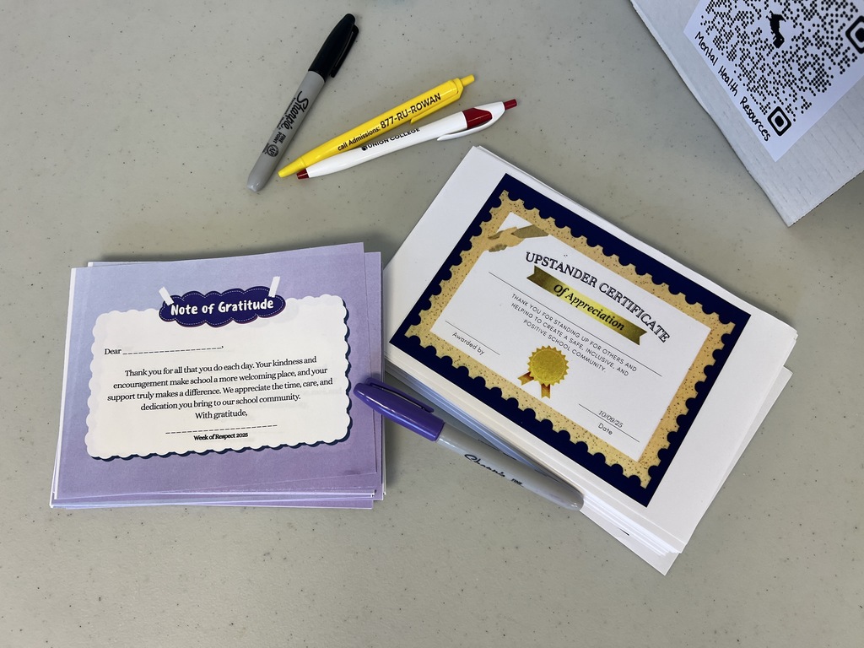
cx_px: 432
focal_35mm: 26
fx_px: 649
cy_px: 324
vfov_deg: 53.1
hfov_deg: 67.3
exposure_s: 1/120
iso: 64
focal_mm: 5.7
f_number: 1.5
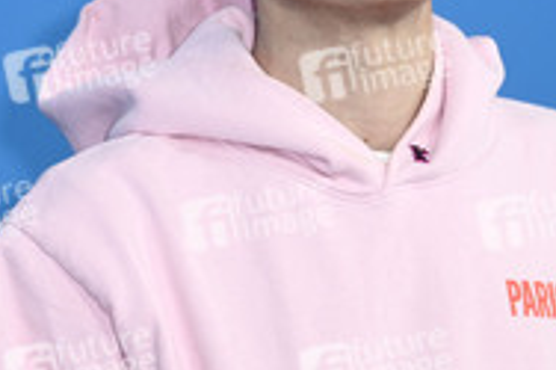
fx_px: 5925
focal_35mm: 384
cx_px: 297
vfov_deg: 3.6
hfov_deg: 5.4
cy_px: -6
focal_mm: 160
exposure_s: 1/250
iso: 1600
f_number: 5.6
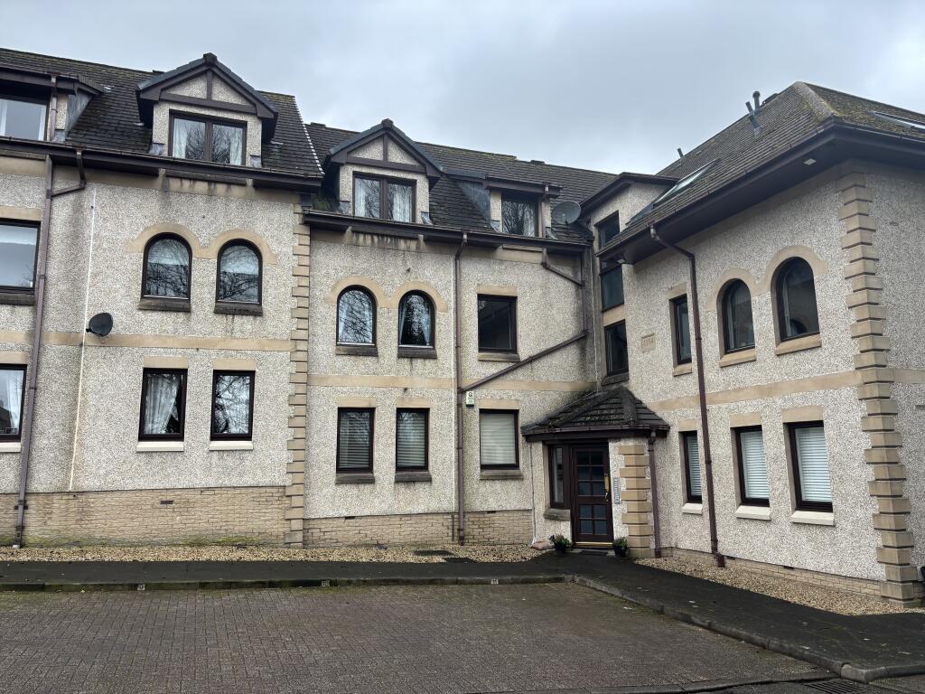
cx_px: 462
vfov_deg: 53.1
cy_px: 347
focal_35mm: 26
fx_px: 695
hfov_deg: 67.3
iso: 50
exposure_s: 1/140
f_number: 1.6
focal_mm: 5.96
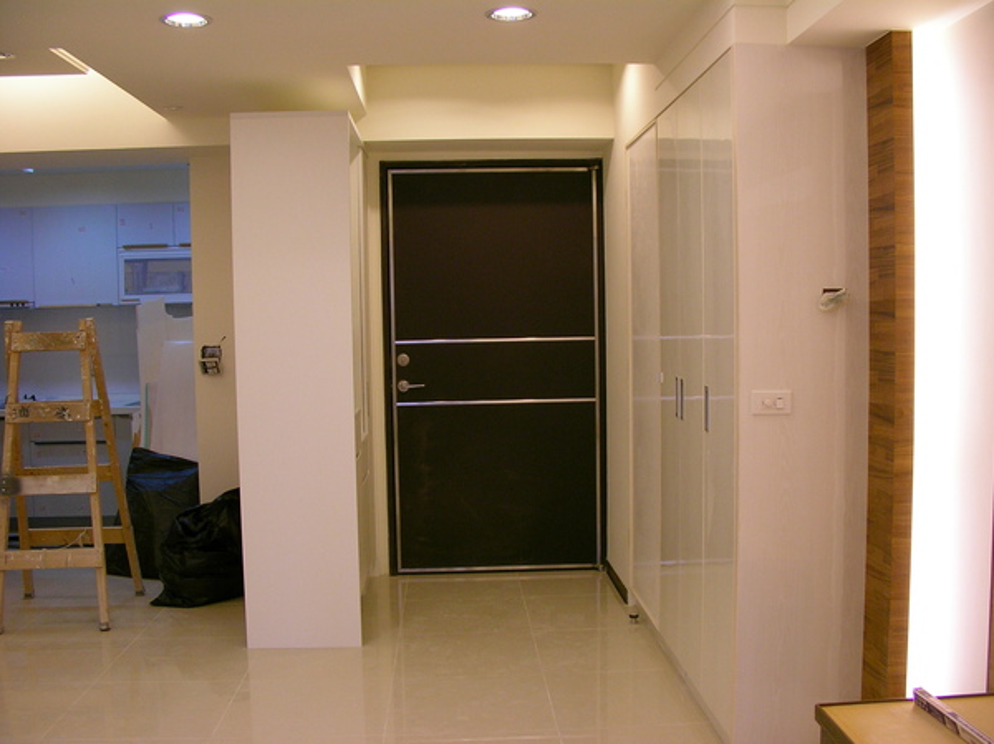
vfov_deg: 37.7
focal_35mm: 38
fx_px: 1090
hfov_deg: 49.0
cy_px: 372
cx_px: 497
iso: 79
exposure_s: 1/30.1
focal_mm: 5.8
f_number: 3.5
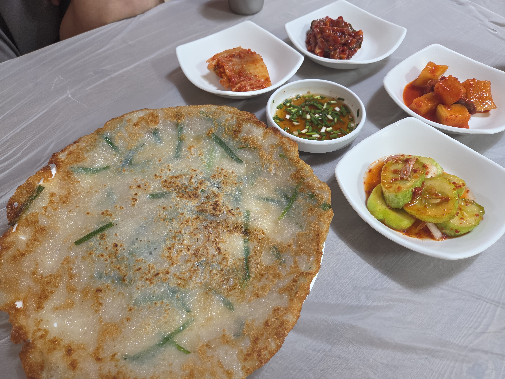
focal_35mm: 23
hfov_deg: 73.9
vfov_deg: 58.9
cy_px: 190
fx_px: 336
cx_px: 252
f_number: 1.8
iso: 125
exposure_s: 1/60
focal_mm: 5.4
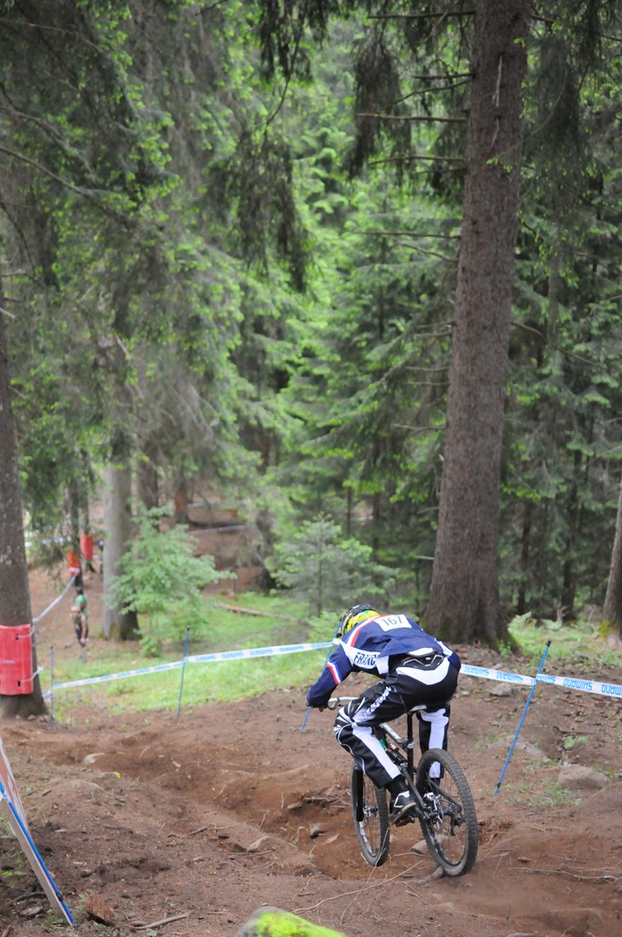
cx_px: 311
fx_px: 1364
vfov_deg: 37.9
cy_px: 468
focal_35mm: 52
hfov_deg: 25.7
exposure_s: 1/2000
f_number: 1.8
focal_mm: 35
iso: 3200
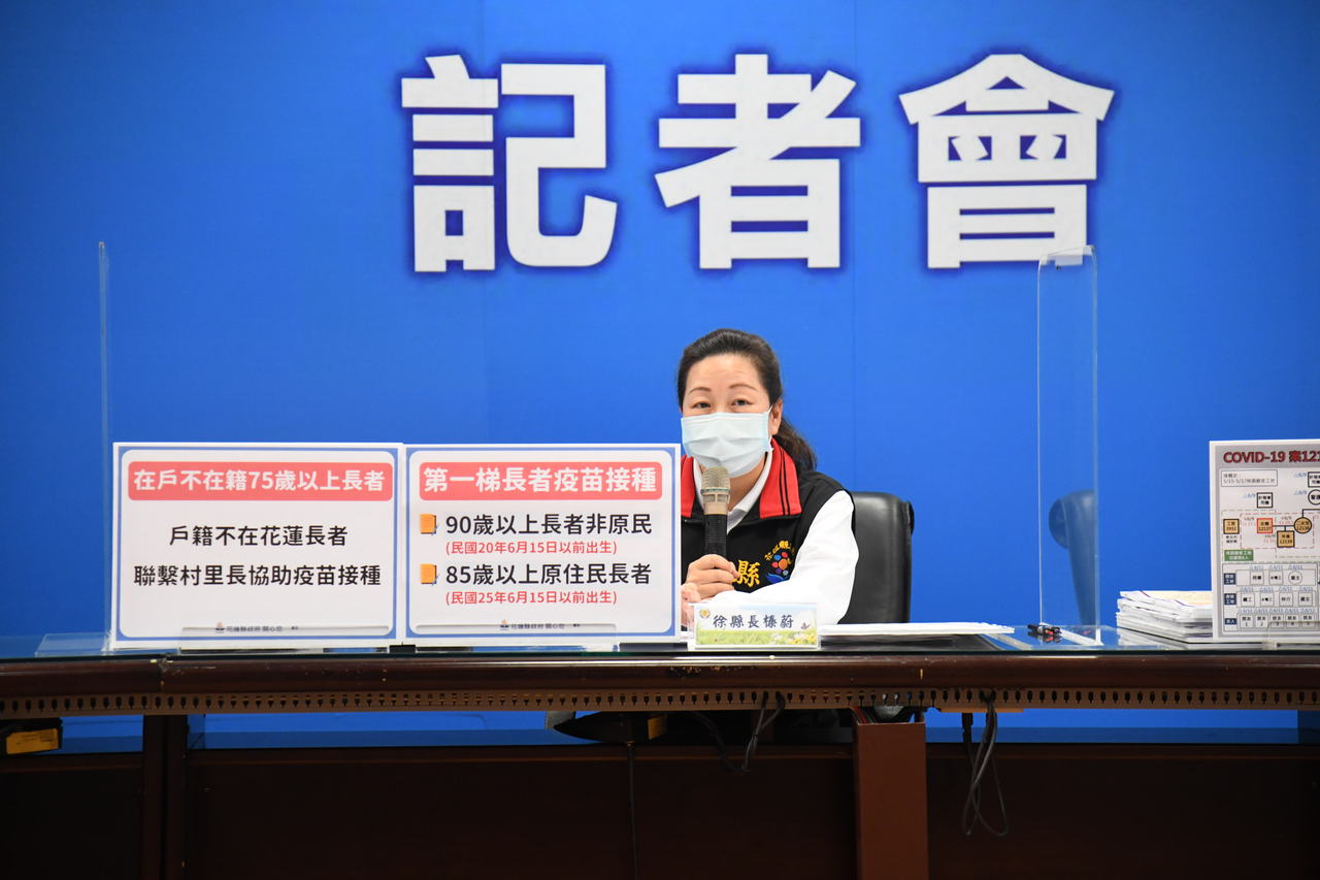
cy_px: 440
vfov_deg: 12.4
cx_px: 660
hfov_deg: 18.6
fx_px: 4033
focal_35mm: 110
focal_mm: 110
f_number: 4
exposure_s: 1/200
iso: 3200
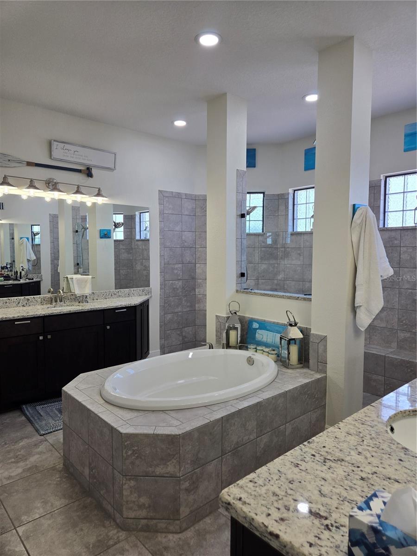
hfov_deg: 58.9
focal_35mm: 23
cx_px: 208
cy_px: 278
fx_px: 369
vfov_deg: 73.9
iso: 40
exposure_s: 1/120
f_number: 1.8
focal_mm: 5.4
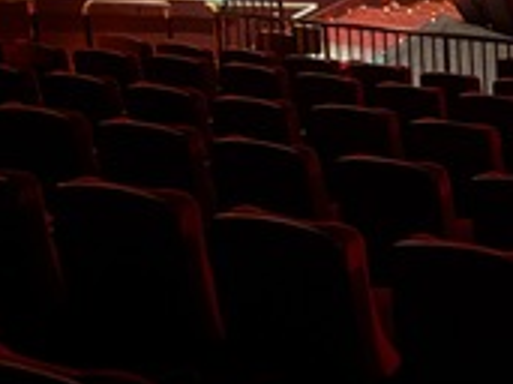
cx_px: 813
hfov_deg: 18.7
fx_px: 1333
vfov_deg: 14.7
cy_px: -261
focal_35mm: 90
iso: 1600
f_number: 1.78
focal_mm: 6.76
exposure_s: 1/2
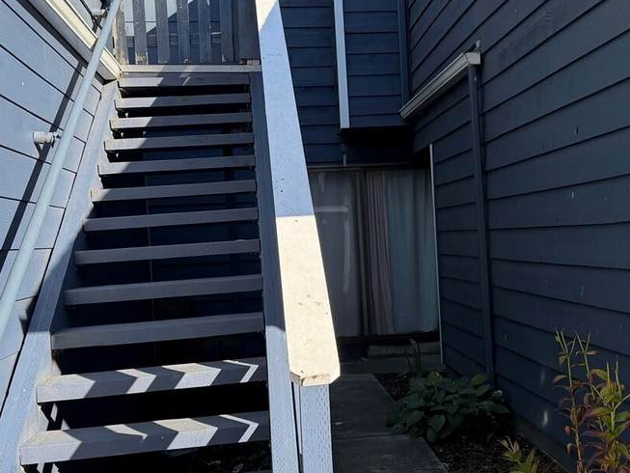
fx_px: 856
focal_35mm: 47
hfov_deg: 40.2
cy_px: 255
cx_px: 385
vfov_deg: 30.9
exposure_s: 1/2053
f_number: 1.78
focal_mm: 6.76
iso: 100
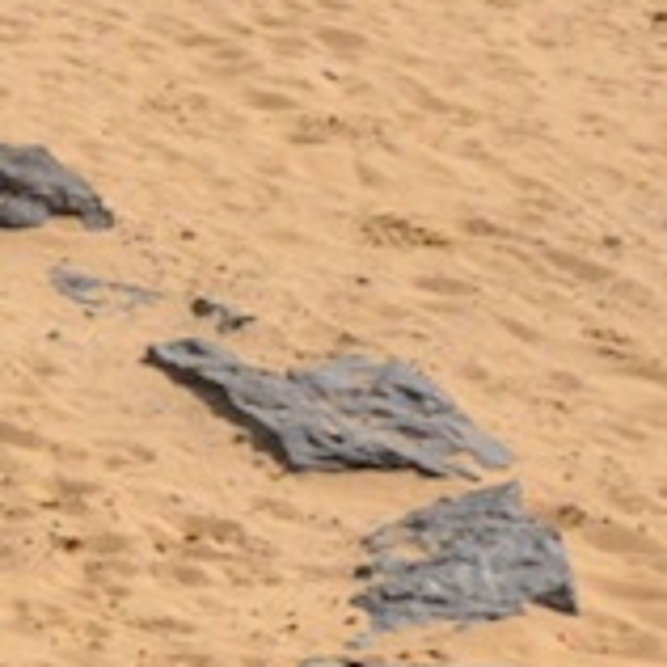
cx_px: -1334
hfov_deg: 7.8
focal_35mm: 193
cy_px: 870
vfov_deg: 8.9
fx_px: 4207
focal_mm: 24
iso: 3200
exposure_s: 1/1600
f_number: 20
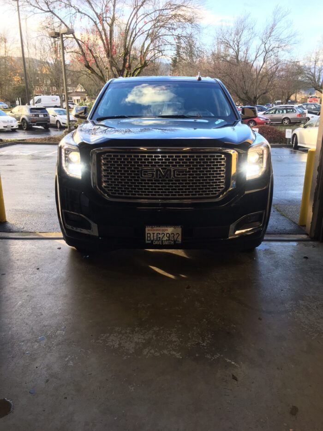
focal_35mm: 29
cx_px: 162
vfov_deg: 61.7
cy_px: 216
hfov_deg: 48.2
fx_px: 361
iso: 32
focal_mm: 4.15
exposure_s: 1/120
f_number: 2.2
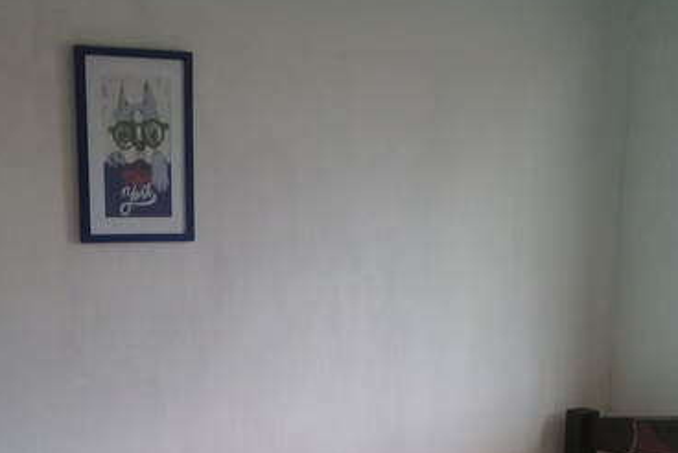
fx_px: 1319
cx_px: 317
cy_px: 543
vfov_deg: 18.5
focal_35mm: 70
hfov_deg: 28.8
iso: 50
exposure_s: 1/40
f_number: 2.2
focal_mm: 3.3
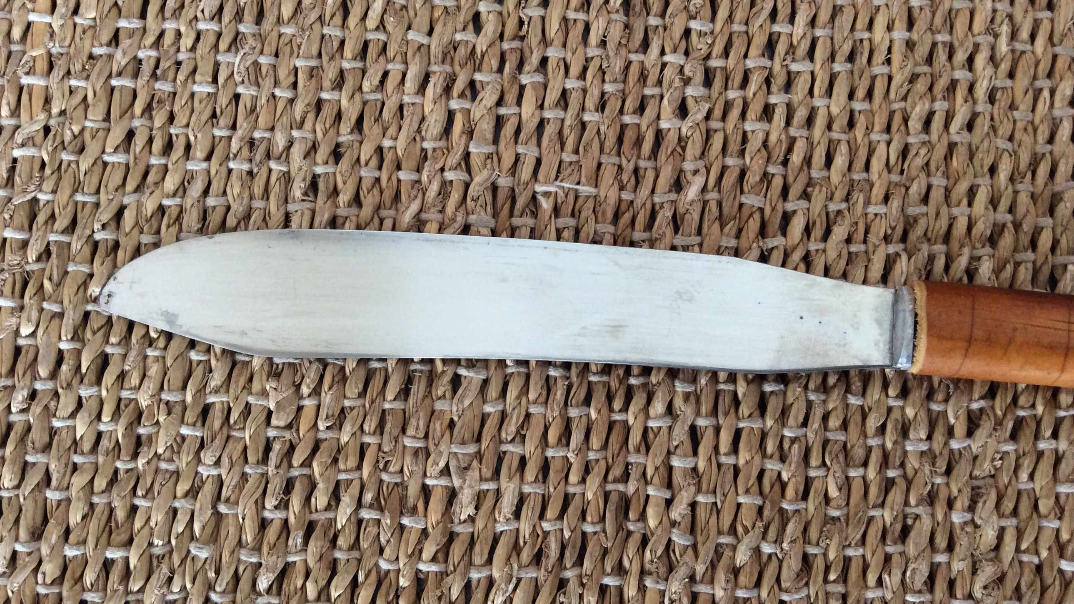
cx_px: 535
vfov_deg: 33.7
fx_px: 997
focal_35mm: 35
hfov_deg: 56.6
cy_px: 296
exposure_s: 1/25
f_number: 2.4
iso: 160
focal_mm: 3.3
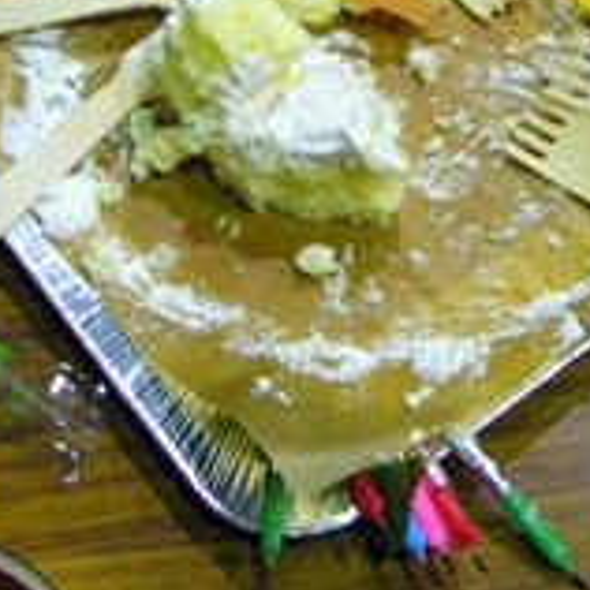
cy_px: 28
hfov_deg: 16.3
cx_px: 441
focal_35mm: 106
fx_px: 2044
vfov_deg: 16.2
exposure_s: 1/10
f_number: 3.2
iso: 200
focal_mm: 7.5
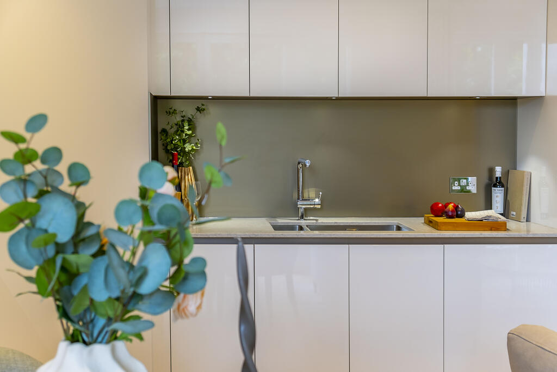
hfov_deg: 43.6
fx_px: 696
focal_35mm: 45
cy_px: 186
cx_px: 278
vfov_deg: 29.9
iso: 250
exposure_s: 1/30
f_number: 5
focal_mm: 30.2
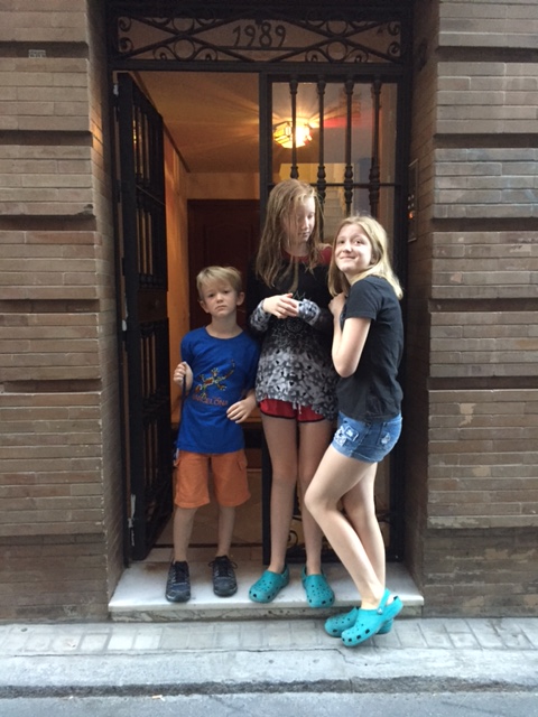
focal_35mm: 29
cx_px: 269
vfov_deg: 61.7
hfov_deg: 48.2
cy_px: 358
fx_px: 601
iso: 320
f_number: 2.2
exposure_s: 1/17
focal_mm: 4.15
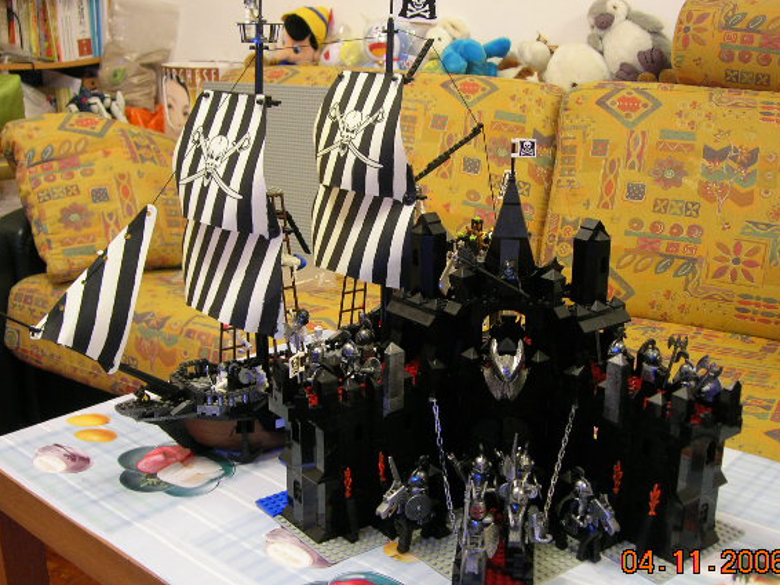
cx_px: 404
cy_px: 299
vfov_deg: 33.6
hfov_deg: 43.9
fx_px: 969
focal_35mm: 43
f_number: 2.8
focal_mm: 7.8
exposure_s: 1/4
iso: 88
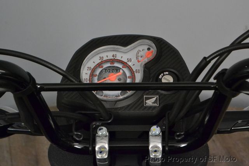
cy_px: 83
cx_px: 124
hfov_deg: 24.6
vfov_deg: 16.5
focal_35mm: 82
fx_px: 570
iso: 3200
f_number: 11
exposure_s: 1/60
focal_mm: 55
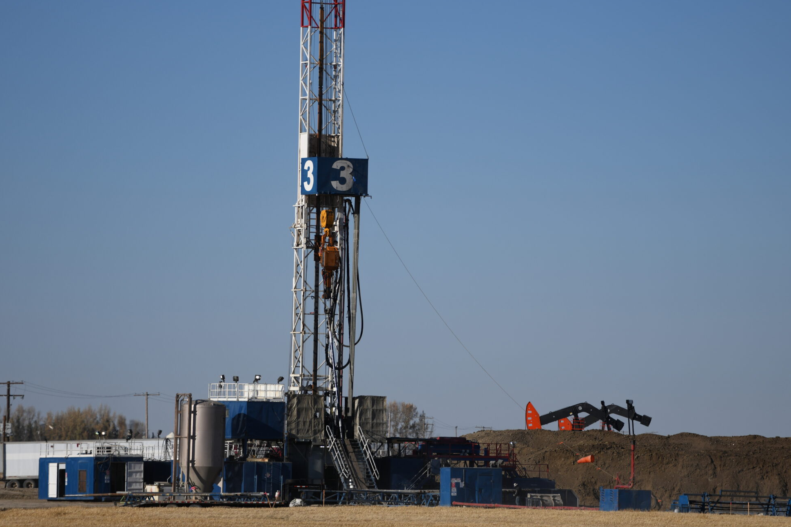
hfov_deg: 8.9
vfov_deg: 5.9
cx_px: 410
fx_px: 5076
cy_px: 236
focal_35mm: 231
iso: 100
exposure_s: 1/5000
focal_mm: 175
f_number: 2.8
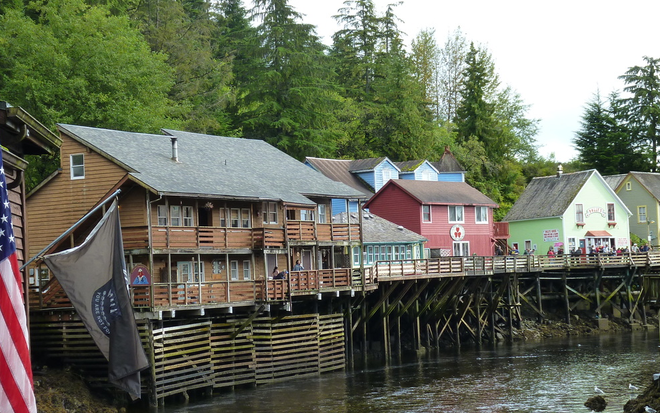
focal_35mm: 74
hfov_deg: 27.8
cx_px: 273
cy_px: 210
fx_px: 1331
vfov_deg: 17.6
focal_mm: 9.7
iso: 125
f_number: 4.5
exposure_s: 1/100
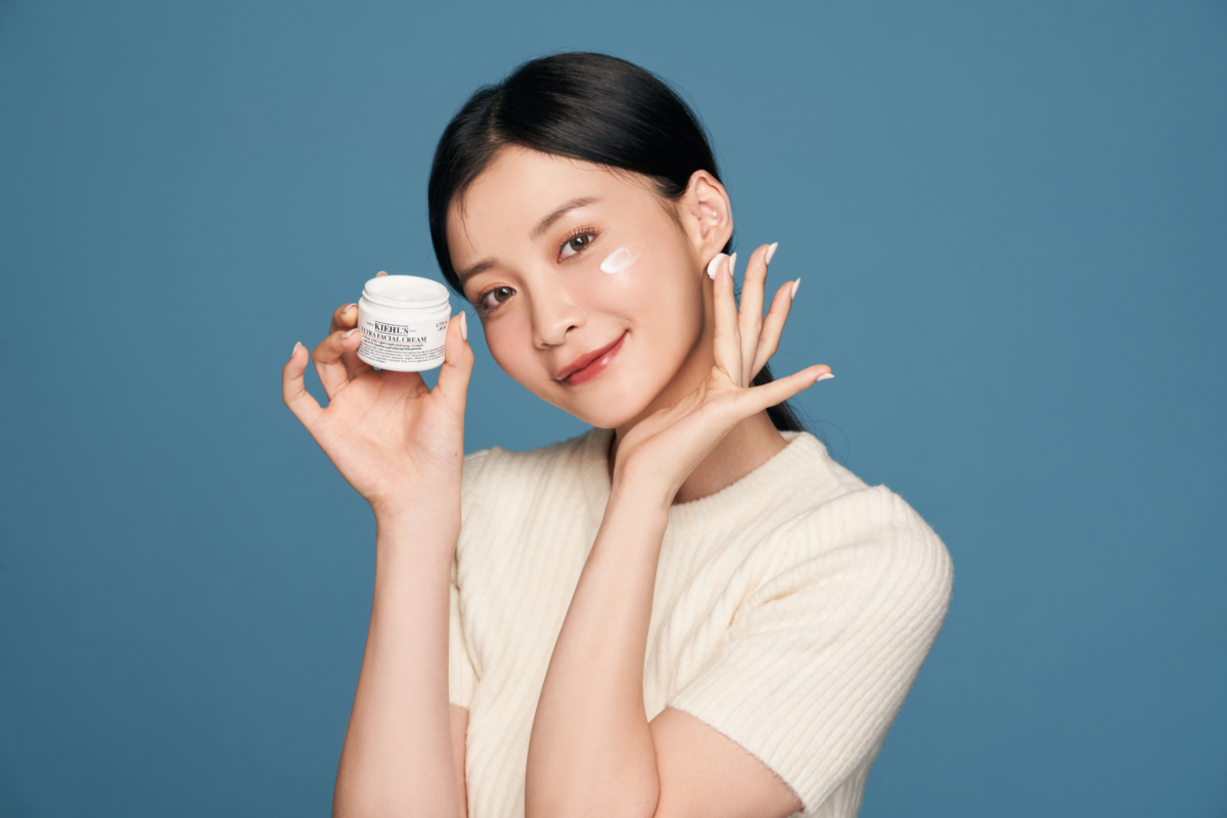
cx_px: 614
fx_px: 5419
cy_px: 409
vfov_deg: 8.6
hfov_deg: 12.9
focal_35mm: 159
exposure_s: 1/125
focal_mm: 159
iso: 200
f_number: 11
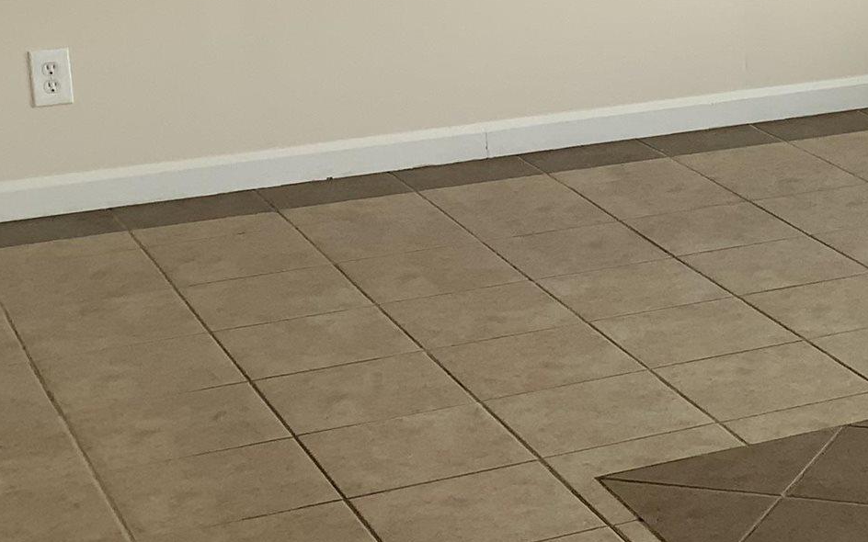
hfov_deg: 19.7
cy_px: 119
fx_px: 2366
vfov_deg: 13.0
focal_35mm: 100
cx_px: 996
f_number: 1.8
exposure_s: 1/238
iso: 16
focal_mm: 3
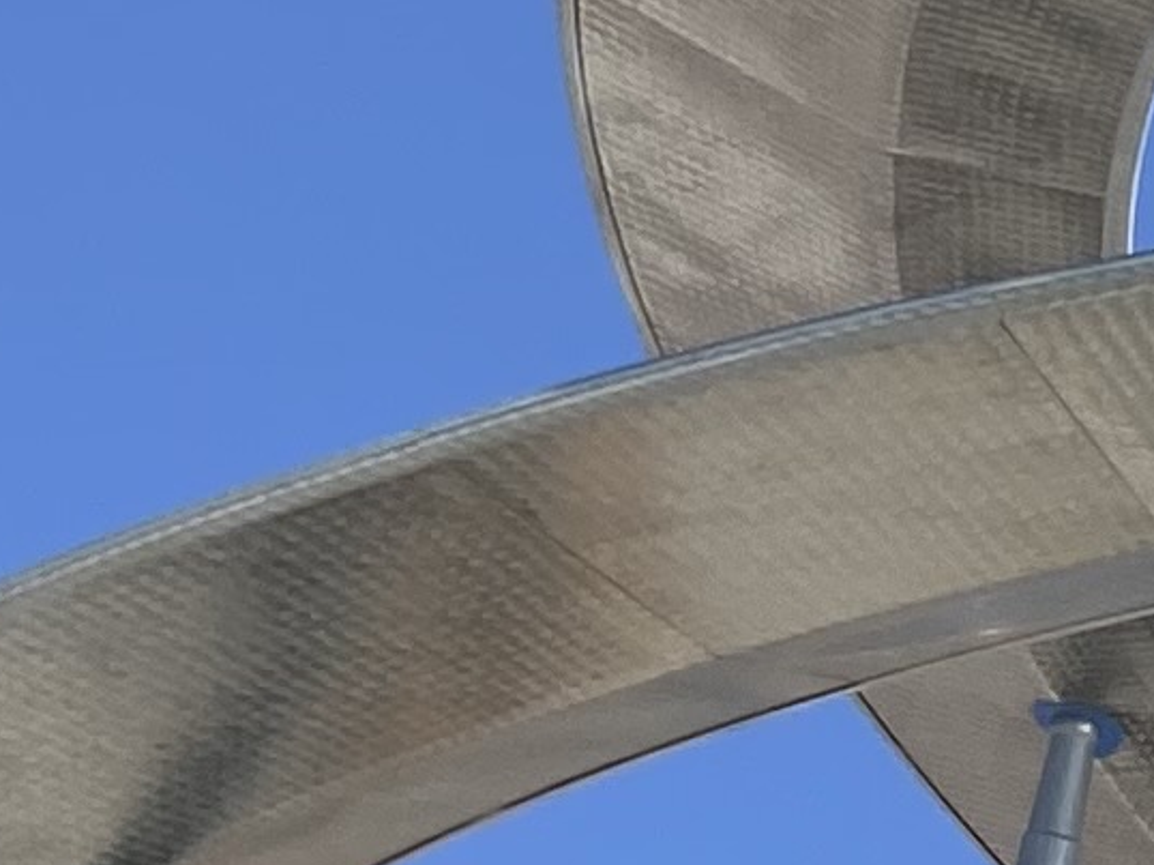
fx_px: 6498
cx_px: 2954
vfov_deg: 7.5
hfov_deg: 9.0
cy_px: 1305
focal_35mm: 195
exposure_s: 1/2571
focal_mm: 4.25
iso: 32
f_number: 1.8
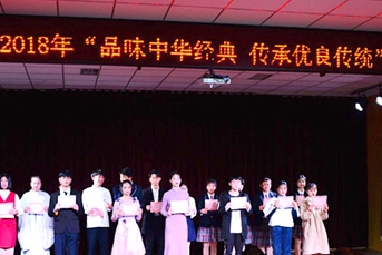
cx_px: 184
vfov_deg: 24.1
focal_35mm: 56
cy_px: 172
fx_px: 594
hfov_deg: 35.6
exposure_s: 1/250
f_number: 5.6
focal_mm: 32
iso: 800
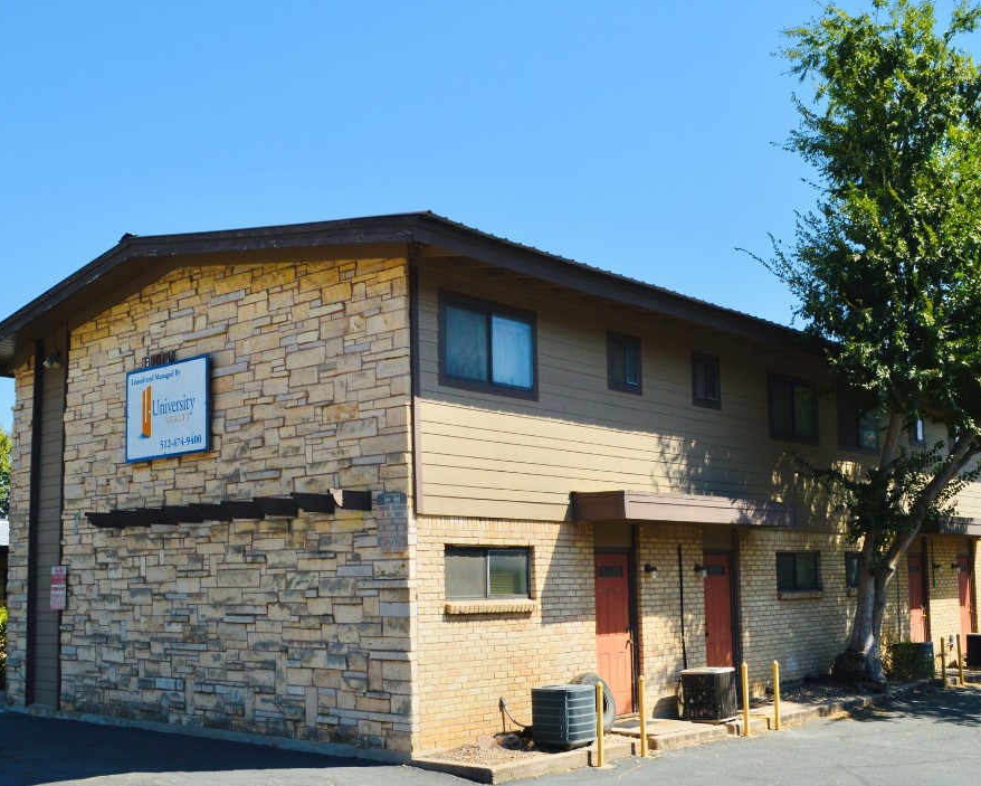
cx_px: 481
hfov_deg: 49.1
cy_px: 409
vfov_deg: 40.1
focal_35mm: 37
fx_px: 1075
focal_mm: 20
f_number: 11
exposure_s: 1/500
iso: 400
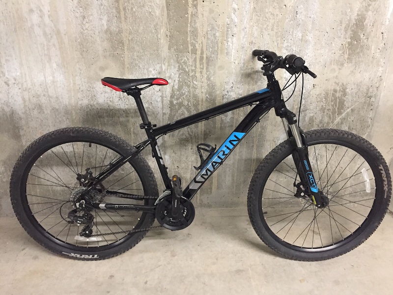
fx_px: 329
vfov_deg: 48.2
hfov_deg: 61.7
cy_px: 148
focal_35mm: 29
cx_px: 196
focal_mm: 4.15
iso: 320
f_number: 2.2
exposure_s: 1/15
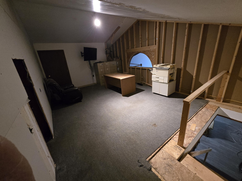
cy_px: 90
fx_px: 91
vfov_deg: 89.9
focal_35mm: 13
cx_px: 121
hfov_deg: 106.2
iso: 1250
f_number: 2.2
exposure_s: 1/40
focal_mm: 2.2
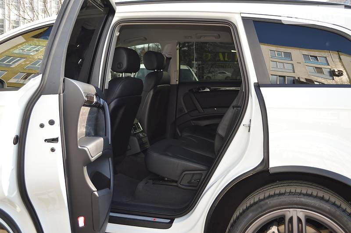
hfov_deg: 49.6
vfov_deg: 34.2
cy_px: 116
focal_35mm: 39
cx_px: 176
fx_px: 380
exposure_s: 1/160
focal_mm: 26
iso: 100
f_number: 4.2
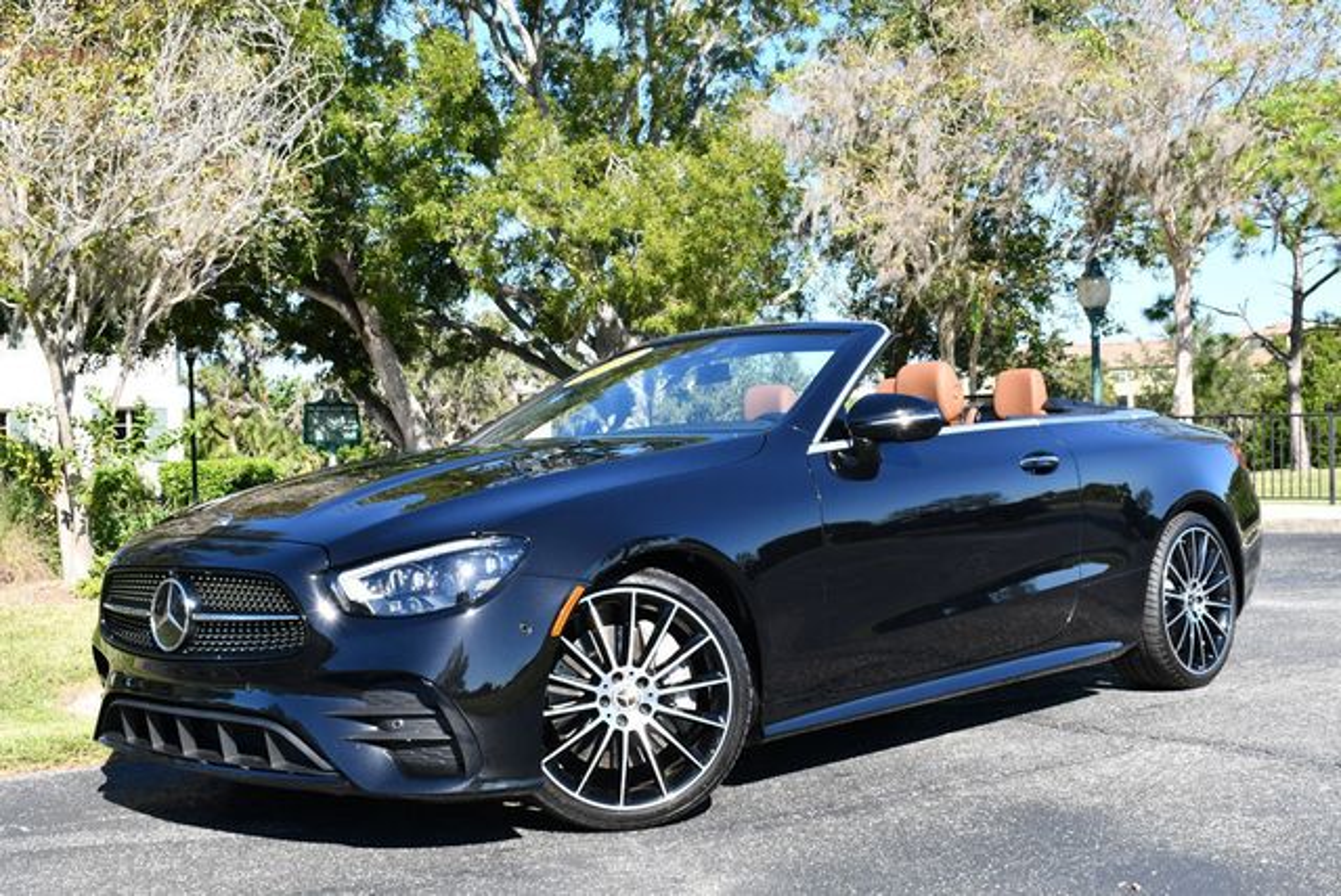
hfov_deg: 42.7
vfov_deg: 29.3
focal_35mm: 46
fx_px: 1715
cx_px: 670
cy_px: 448
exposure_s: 1/250
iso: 200
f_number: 8
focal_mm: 23
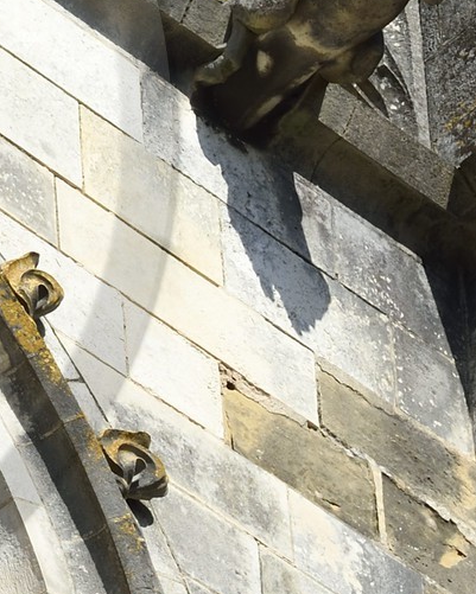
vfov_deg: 2.2
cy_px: 138
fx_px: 15844
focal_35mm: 900
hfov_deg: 1.7
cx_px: -380
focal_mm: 200
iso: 200
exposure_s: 1/250
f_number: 13
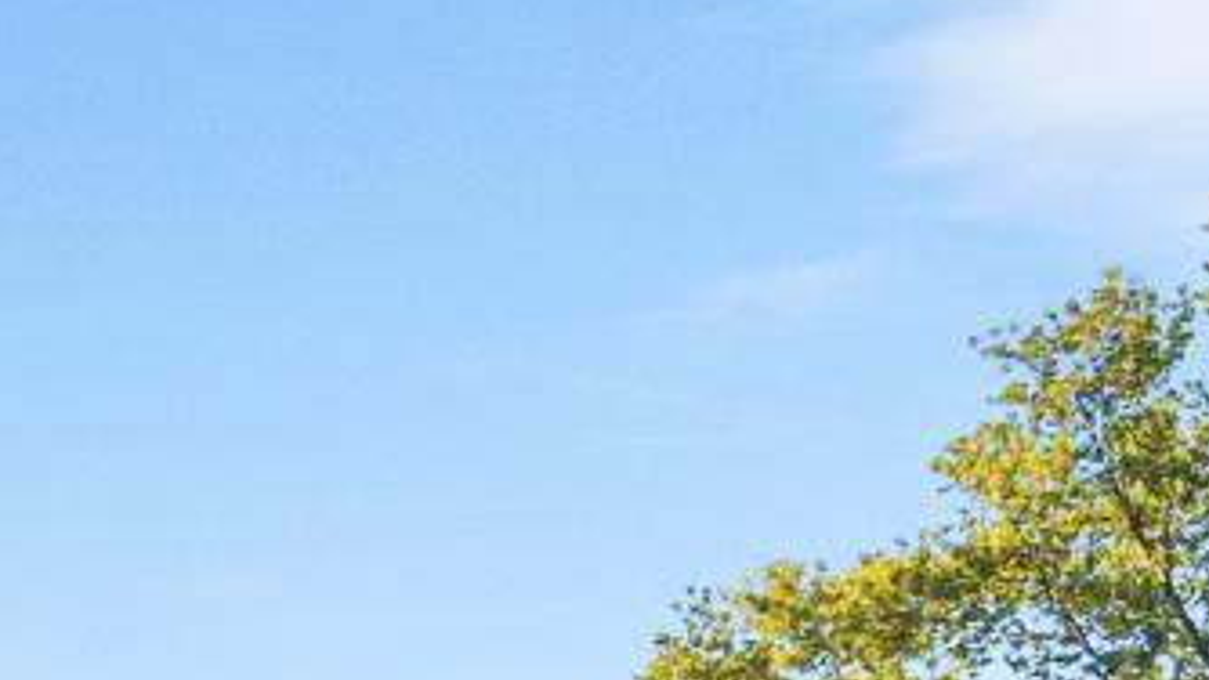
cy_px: 1212
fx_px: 4938
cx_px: -818
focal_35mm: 154
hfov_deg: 12.9
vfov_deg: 7.6
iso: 100
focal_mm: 16
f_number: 8
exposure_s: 1/125
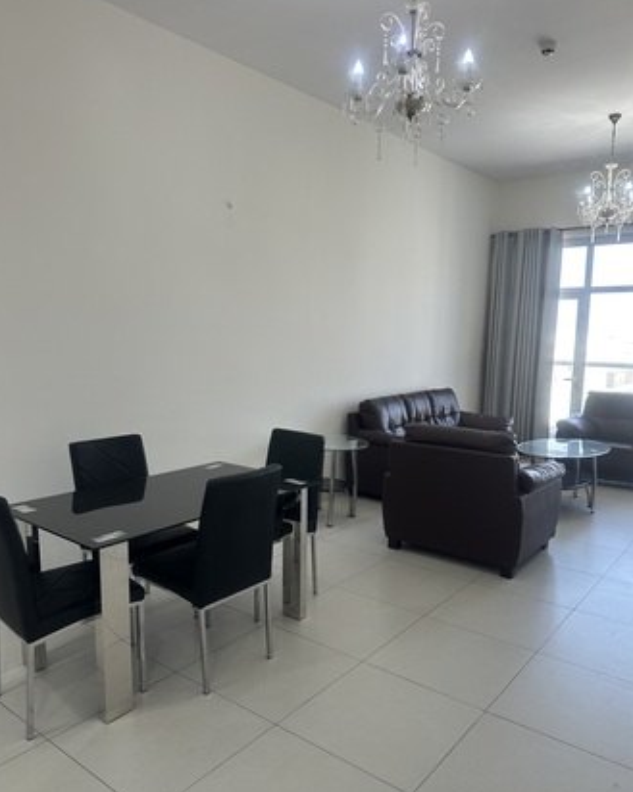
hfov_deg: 54.9
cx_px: 320
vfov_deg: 66.0
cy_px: 426
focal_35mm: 26
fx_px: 610
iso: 64
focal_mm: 6.86
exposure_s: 1/121
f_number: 1.78
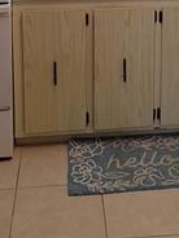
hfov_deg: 19.6
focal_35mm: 75
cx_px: 123
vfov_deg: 23.7
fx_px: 517
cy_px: -47
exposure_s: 1/120
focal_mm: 5.54
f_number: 1.8
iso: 40
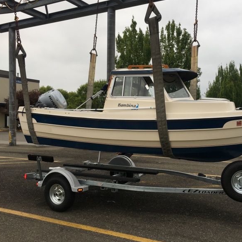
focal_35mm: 35
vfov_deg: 47.2
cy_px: 121
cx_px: 146
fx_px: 277
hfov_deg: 46.9
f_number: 2.2
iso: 25
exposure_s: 1/267
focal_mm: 4.15
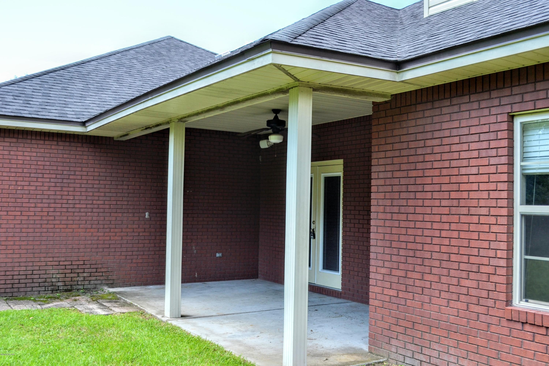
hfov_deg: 53.1
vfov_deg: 36.9
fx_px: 549
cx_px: 274
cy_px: 183
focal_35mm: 36
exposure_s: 1/125
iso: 110
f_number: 5.6
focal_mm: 24
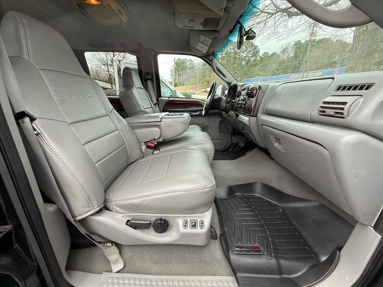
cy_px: 144
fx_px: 155
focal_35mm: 14
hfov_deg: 102.1
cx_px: 192
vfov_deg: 85.7
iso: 100
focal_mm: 2.22
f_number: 2.2
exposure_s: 1/99
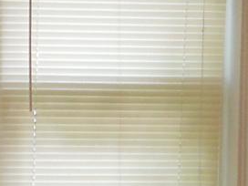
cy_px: 356
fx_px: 1454
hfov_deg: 9.6
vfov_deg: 7.1
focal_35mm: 203
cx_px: -80
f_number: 3.2
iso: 100
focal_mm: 4.9
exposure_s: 1/30
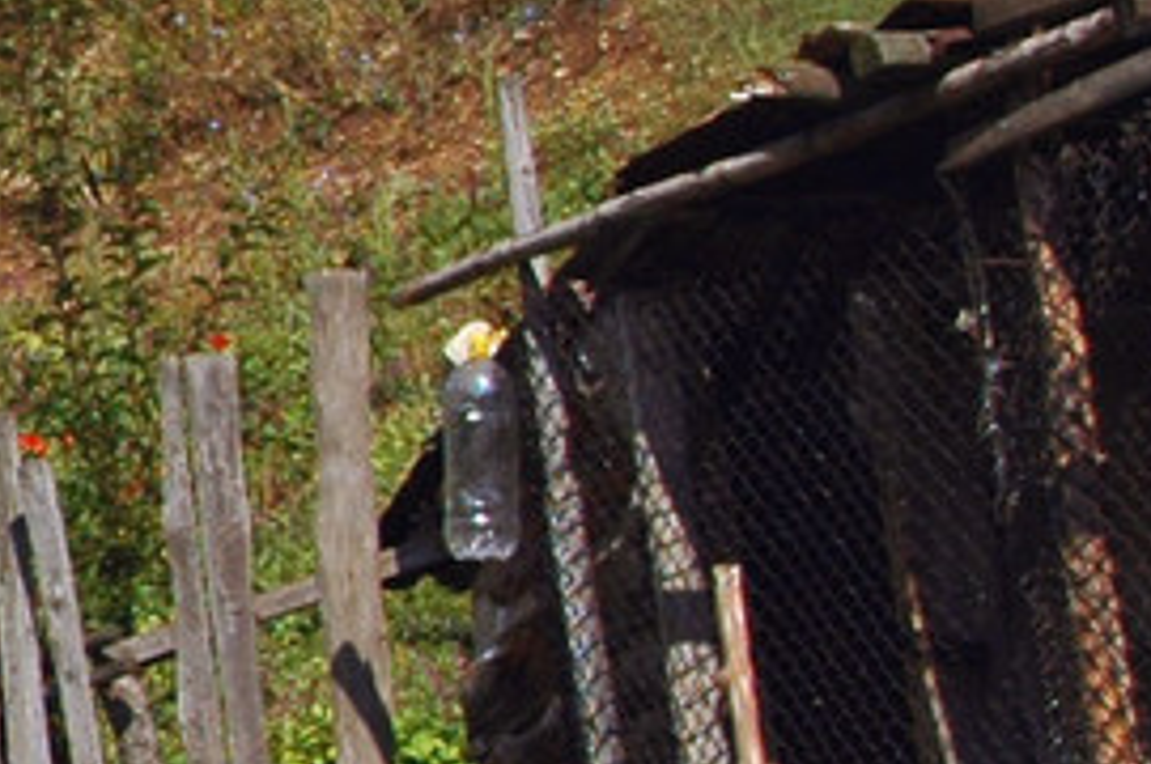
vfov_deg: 7.0
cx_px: -2056
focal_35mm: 195
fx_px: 6227
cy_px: 384
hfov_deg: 9.0
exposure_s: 1/160
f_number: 8
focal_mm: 22
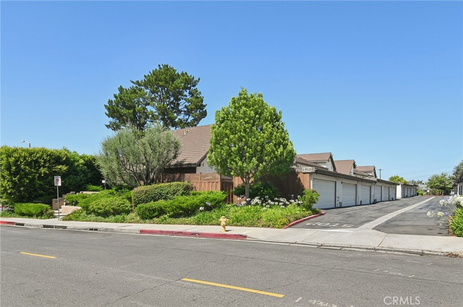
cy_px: 154
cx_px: 232
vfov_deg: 59.4
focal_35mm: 21
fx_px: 270
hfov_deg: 81.3
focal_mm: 21
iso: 250
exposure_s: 1/100
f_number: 18
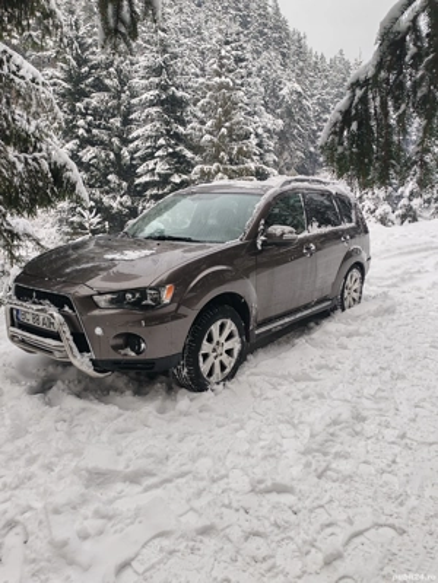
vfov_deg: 65.3
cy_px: 292
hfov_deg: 51.4
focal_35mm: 27
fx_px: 456
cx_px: 219
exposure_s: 1/100
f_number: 1.9
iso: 50
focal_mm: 6.12
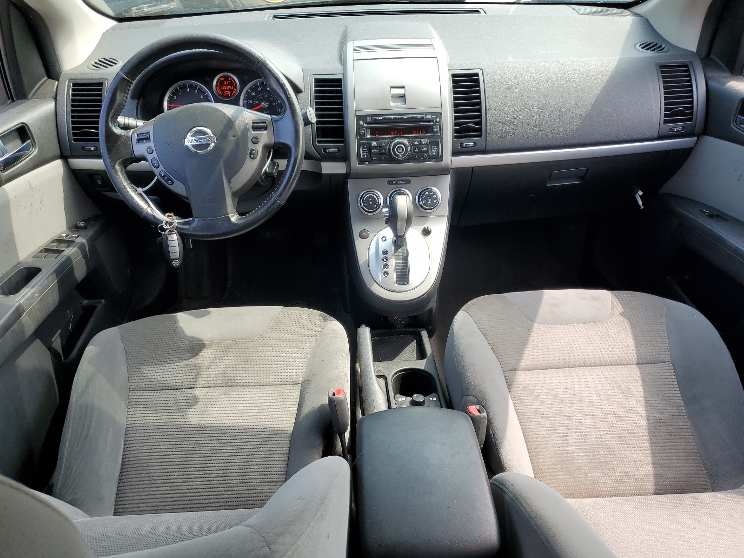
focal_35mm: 26
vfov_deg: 53.1
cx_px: 372
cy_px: 279
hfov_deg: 67.3
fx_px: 559
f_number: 1.5
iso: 50
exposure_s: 1/435
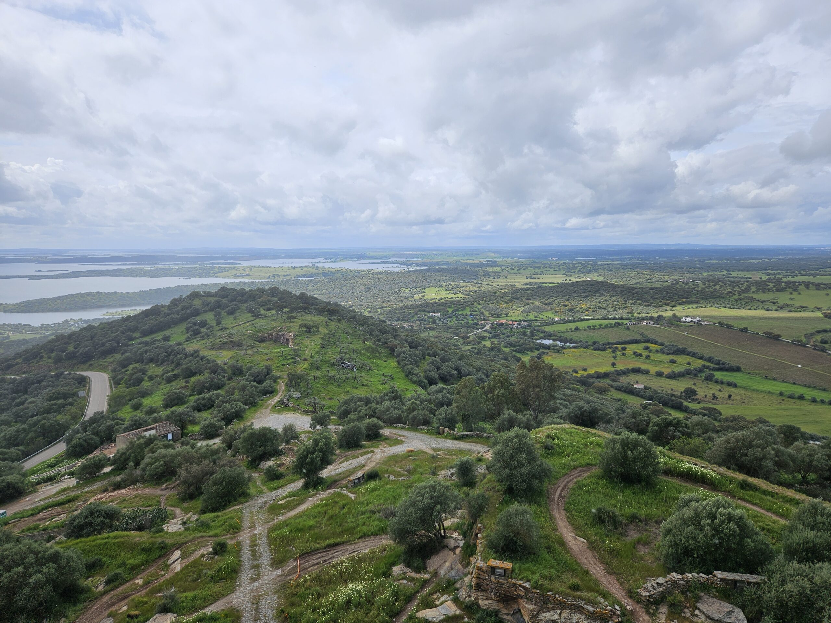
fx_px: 552
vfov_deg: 58.9
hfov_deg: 73.9
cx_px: 416
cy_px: 312
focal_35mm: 23
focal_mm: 5.4
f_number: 1.8
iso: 25
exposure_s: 1/2436
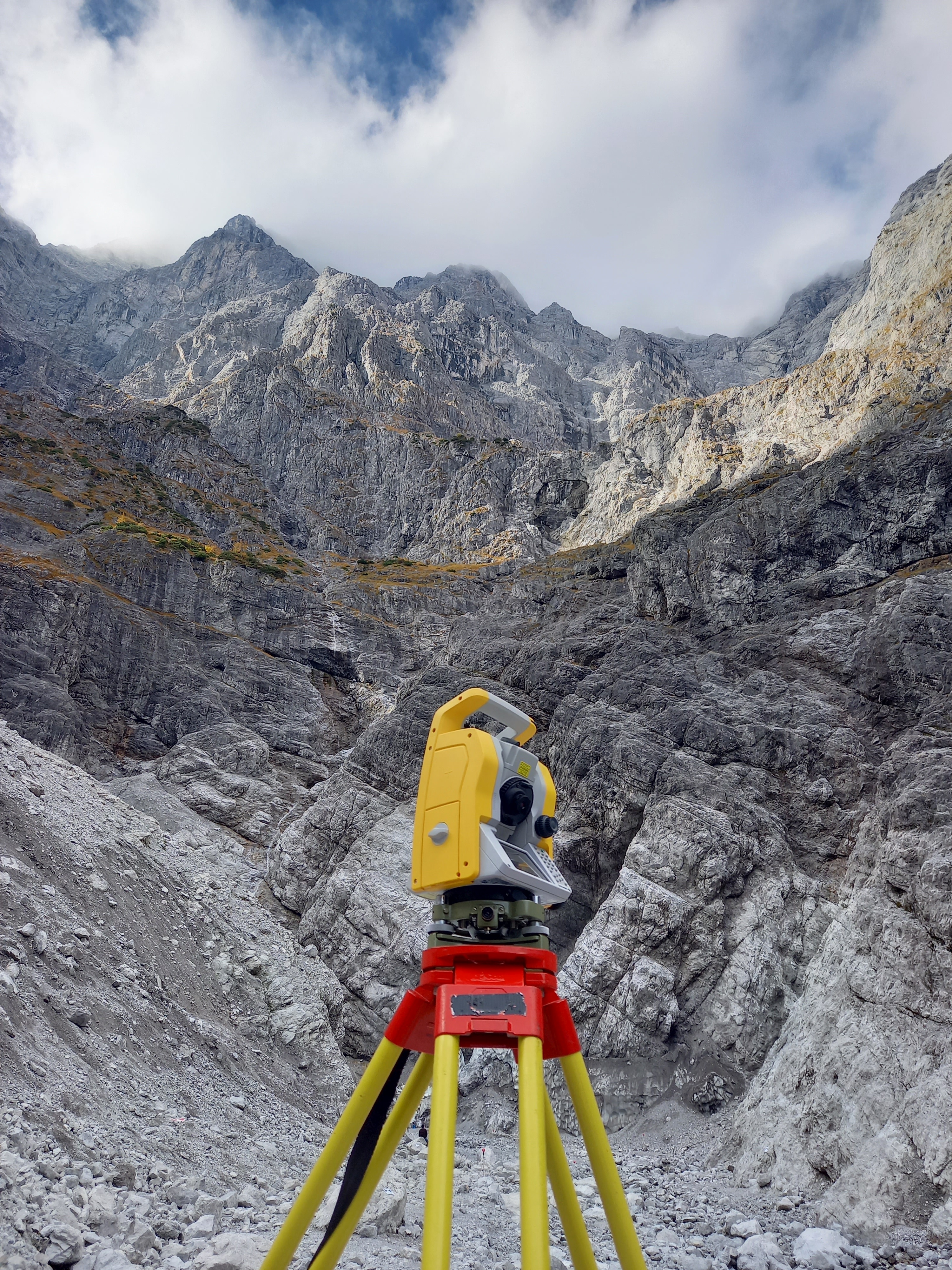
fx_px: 917
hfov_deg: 54.9
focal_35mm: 25
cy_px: 635
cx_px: 476
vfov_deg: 69.4
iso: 50
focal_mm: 4.65
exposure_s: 1/329
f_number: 1.8
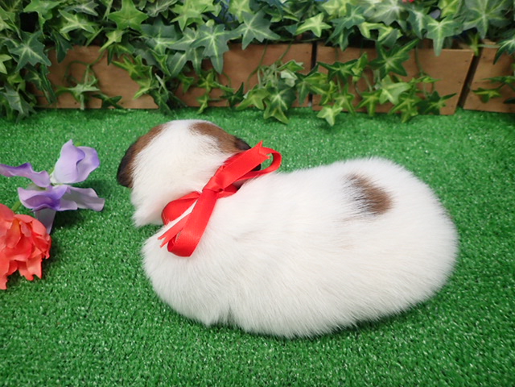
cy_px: 194
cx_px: 258
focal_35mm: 25
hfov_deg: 69.4
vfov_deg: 54.9
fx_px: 372
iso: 400
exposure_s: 1/80
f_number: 2
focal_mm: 4.5
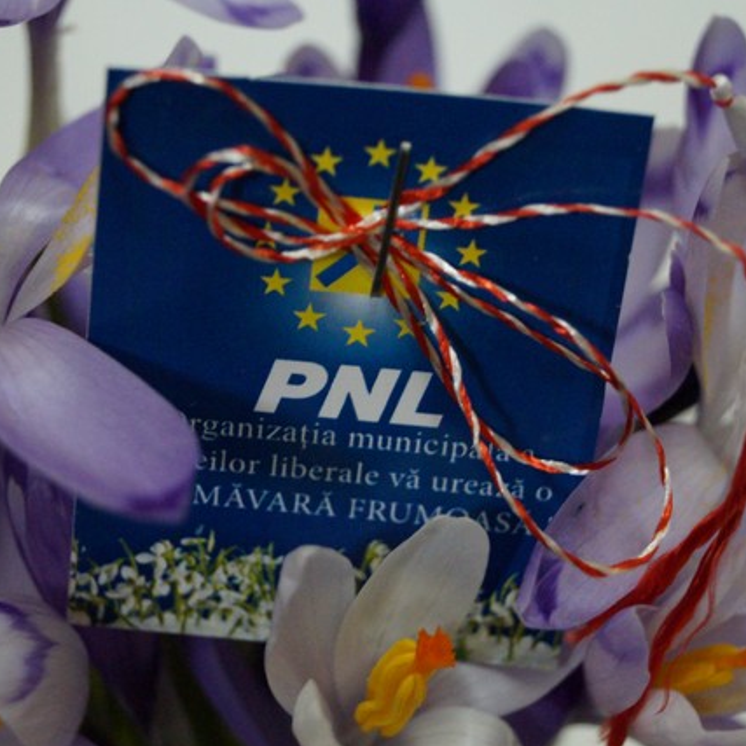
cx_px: 367
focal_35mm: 107
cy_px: 376
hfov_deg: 16.3
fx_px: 2600
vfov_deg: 16.3
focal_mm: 55
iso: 3200
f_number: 5.6
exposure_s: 1/50
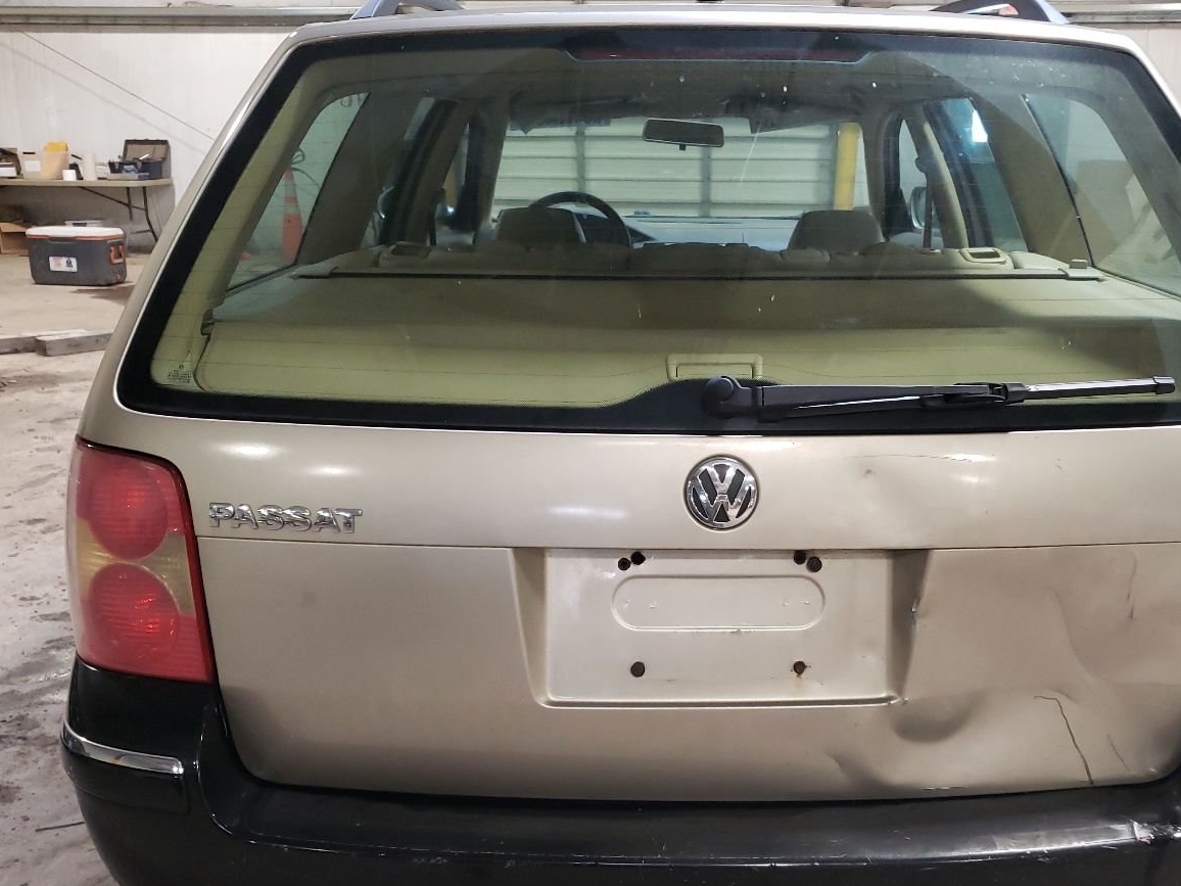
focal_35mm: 36
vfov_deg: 39.6
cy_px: 483
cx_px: 692
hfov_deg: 51.1
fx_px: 1228
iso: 193
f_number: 1.5
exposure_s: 1/60.2
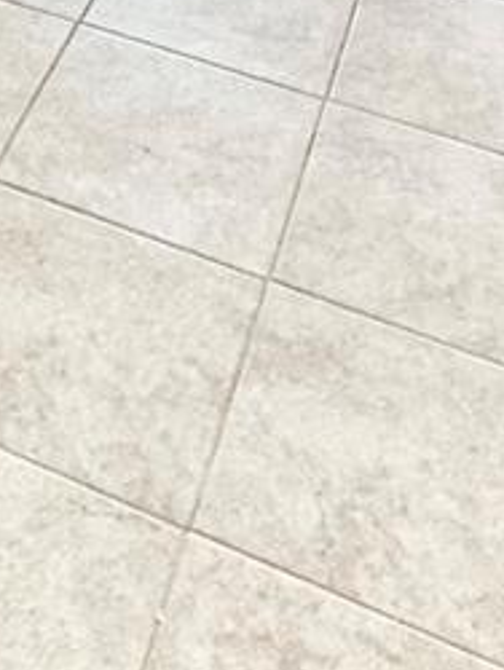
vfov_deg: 14.3
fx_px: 1667
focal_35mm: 86
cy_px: -981
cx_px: -172
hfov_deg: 16.2
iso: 100
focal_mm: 2.22
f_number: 2.2
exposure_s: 1/120
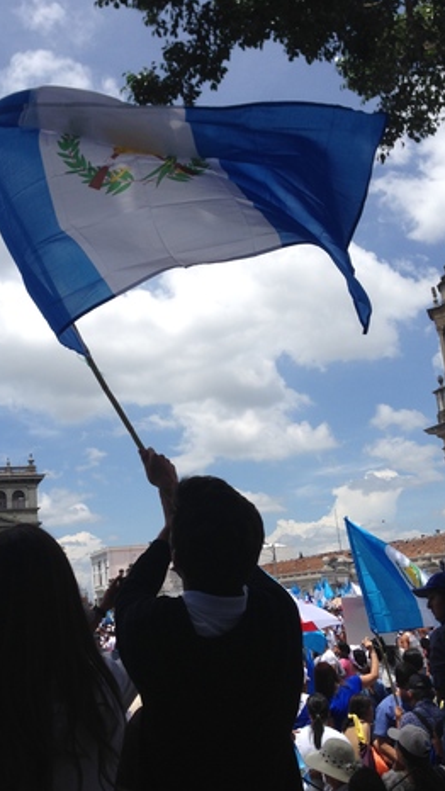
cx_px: 158
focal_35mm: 37
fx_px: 776
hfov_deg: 31.8
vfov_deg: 54.0
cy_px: 401
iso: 50
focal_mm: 4.12
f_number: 2.4
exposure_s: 1/2169
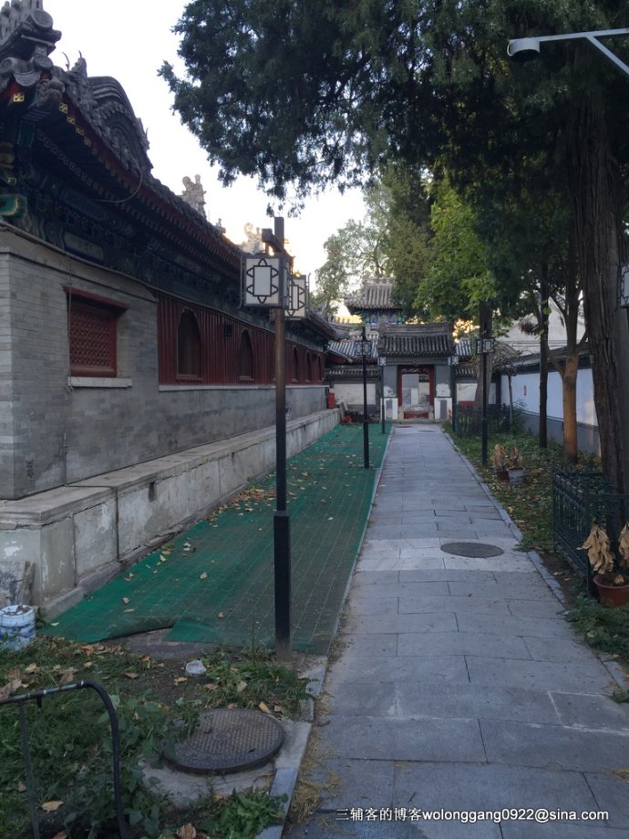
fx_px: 703
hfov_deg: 48.2
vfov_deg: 61.7
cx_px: 314
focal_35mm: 29
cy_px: 420
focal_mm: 4.15
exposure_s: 1/100
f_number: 2.2
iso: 32
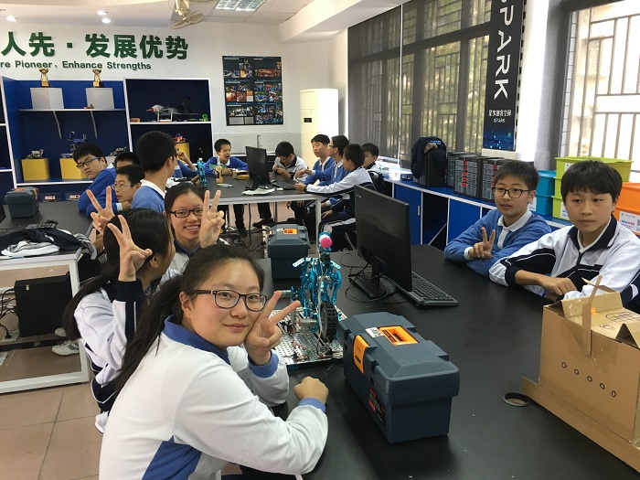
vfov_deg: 48.2
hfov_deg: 61.7
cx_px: 320
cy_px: 240
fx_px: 536
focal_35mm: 29
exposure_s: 1/33
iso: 125
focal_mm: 4.15
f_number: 2.2
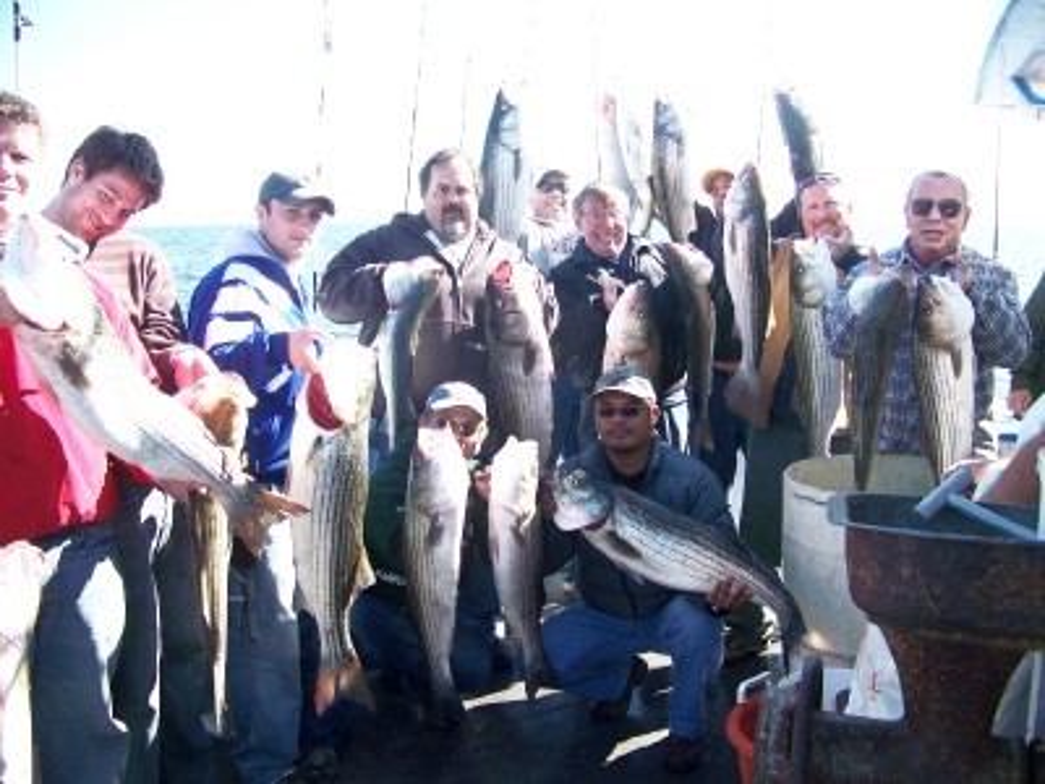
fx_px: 1087
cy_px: 392
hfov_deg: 51.4
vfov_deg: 39.7
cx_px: 522
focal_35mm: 36
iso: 64
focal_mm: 5.85
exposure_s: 1/320
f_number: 2.8
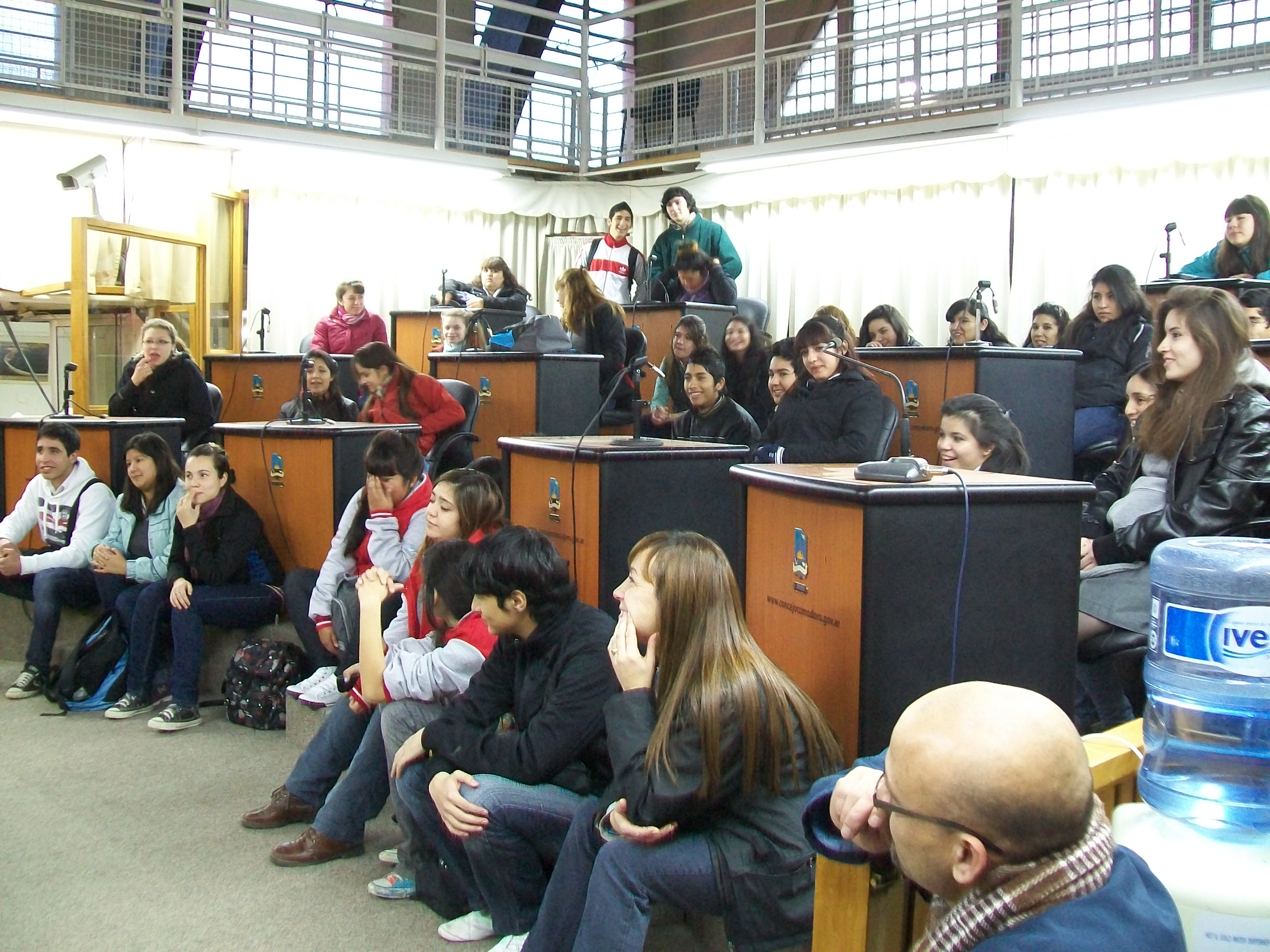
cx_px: 635
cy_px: 476
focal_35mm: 36
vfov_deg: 39.7
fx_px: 1321
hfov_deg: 51.4
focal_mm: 6
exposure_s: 1/13
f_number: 2.7
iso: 160
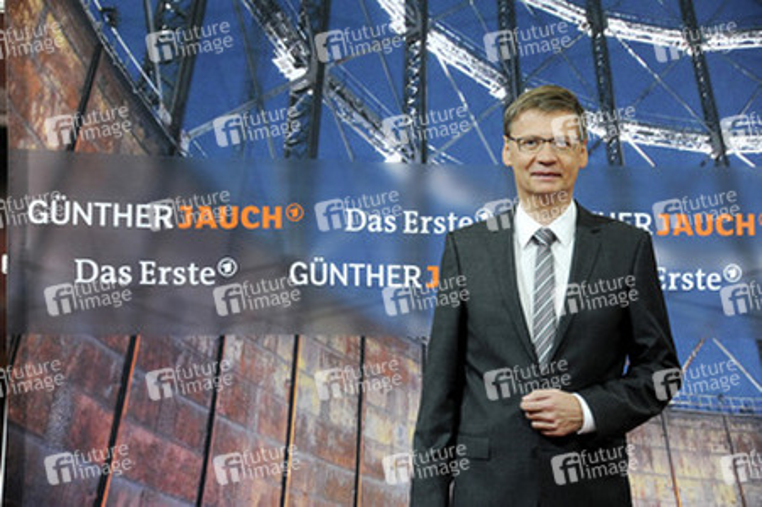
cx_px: 381
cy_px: 254
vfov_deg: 13.7
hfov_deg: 20.4
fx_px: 2115
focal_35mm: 100
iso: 1600
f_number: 5.6
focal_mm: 100
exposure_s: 1/160
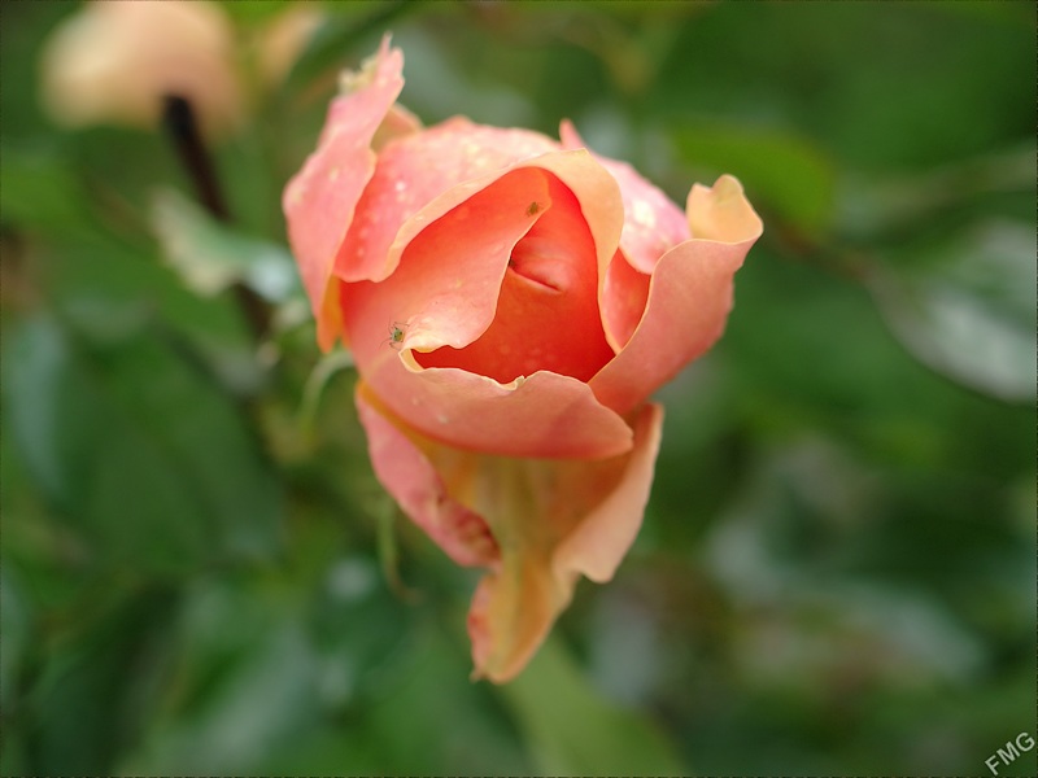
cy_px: 389
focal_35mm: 100
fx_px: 2999
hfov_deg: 19.6
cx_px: 519
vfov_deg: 14.8
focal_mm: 21.4
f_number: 2.5
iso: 100
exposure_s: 1/320
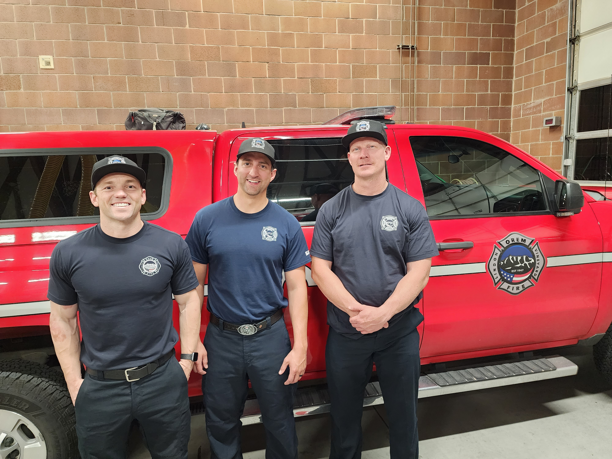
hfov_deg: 73.9
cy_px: 230
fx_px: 407
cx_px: 306
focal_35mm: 23
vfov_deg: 58.9
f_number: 1.8
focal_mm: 6.4
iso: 640
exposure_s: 1/60
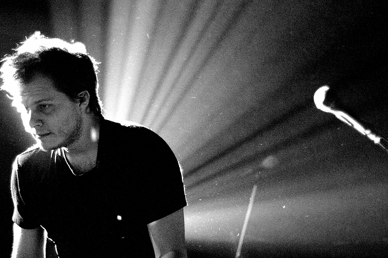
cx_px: 122
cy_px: 187
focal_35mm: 115
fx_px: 1239
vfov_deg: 11.9
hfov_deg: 17.7
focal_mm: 50
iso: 1600
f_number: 1.4
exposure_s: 1/30
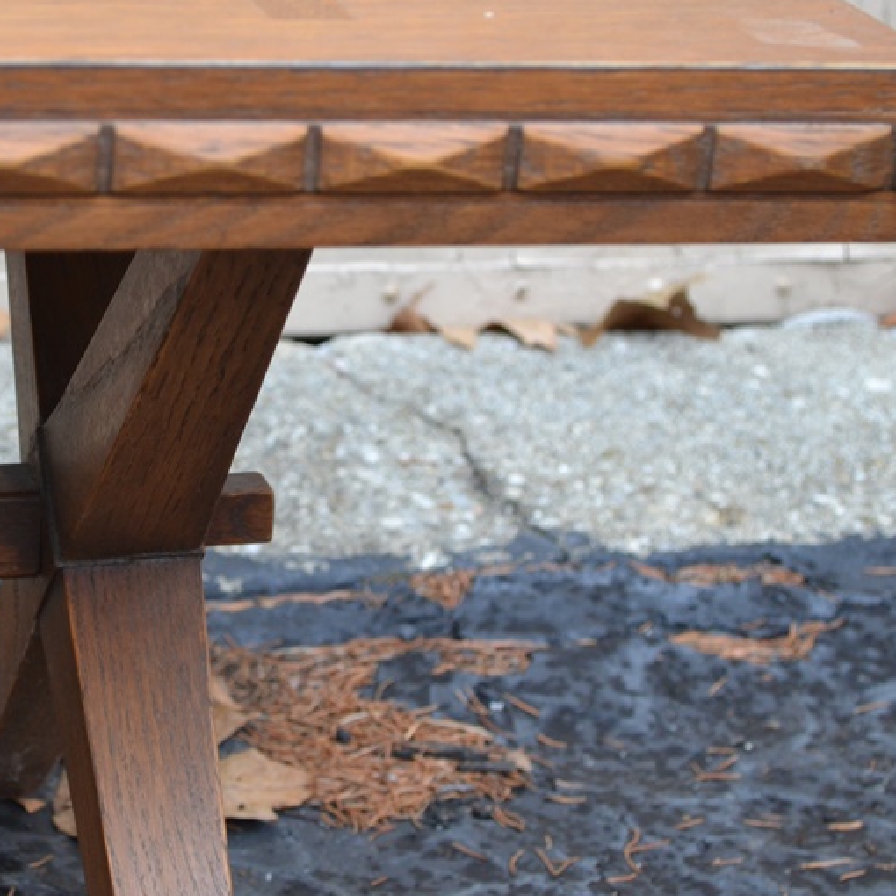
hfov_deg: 17.3
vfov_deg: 17.4
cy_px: 431
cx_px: 209
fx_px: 2928
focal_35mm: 100
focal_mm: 40
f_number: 5.3
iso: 800
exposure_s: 1/60
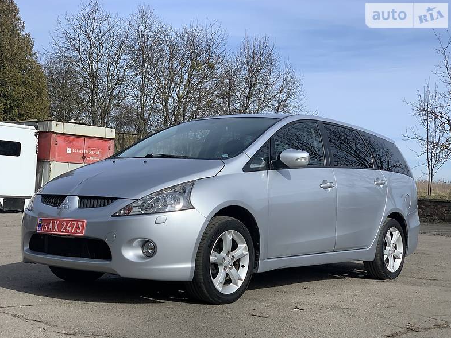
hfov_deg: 36.2
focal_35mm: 53
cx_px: 227
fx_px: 691
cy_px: 168
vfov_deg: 27.5
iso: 16
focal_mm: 6
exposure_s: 1/1229
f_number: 2.4
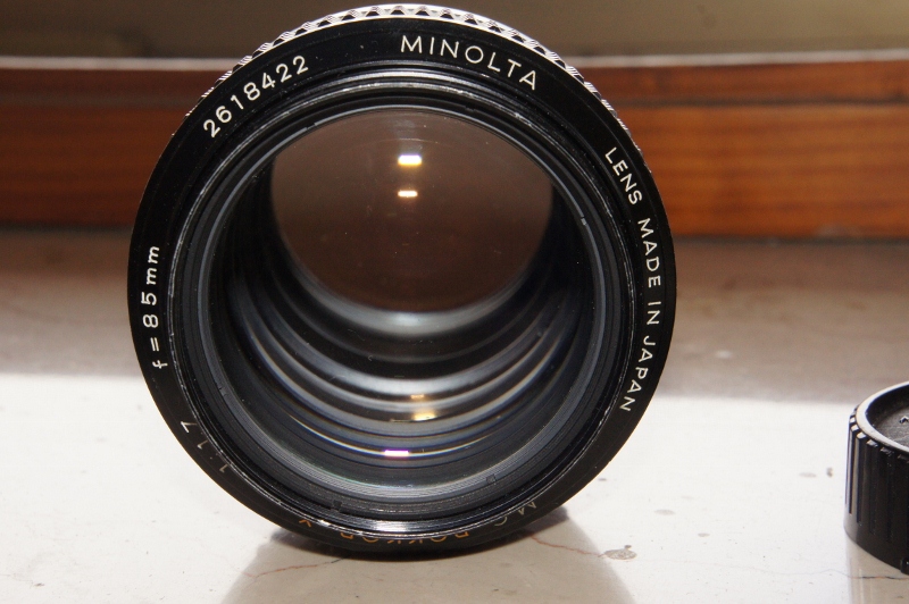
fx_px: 1779
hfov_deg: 28.7
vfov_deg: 19.3
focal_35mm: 70
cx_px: 454
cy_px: 302
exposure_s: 1/80
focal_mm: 47
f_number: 14
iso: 1600
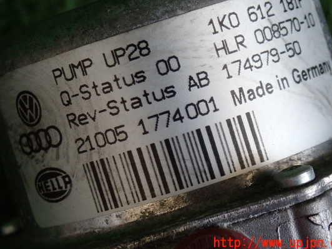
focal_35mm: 106
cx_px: 167
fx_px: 1017
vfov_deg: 14.0
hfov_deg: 18.5
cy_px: 110
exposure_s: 1/125
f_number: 4.7
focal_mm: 16.79
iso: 640
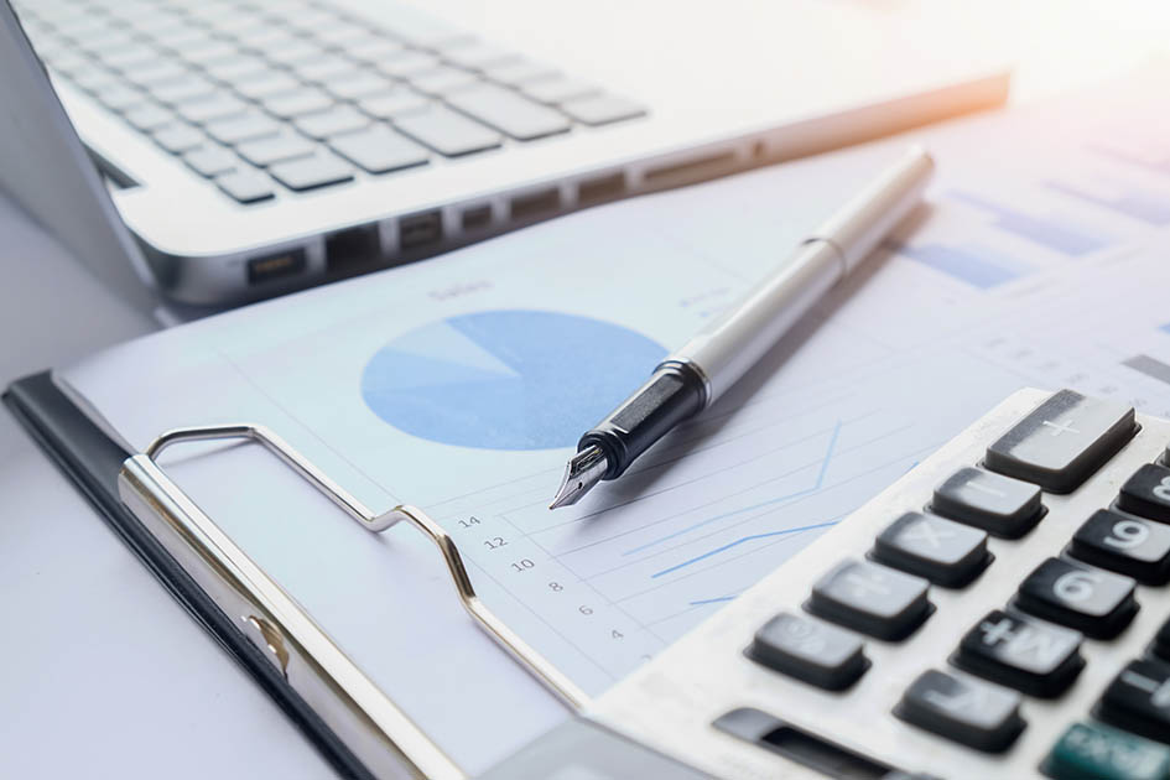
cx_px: 585
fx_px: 1755
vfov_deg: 25.1
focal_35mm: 54
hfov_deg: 36.9
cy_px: 390
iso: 640
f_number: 6.4
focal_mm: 35.8
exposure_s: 1/125
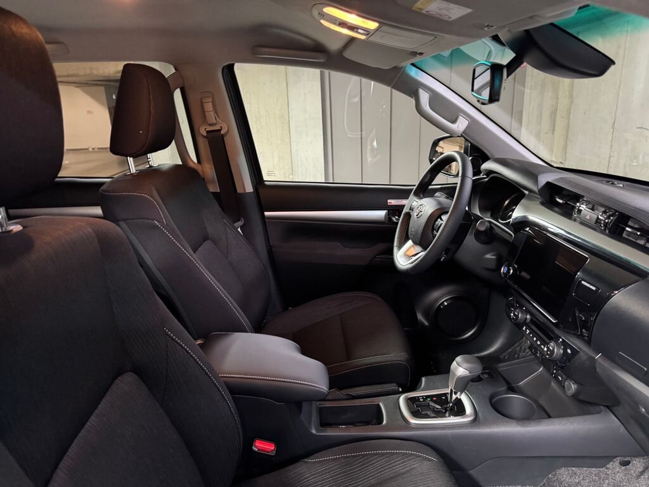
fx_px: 450
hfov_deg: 71.6
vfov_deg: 56.8
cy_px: 244
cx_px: 324
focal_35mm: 24
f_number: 1.78
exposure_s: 1/33
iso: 800
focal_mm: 6.76
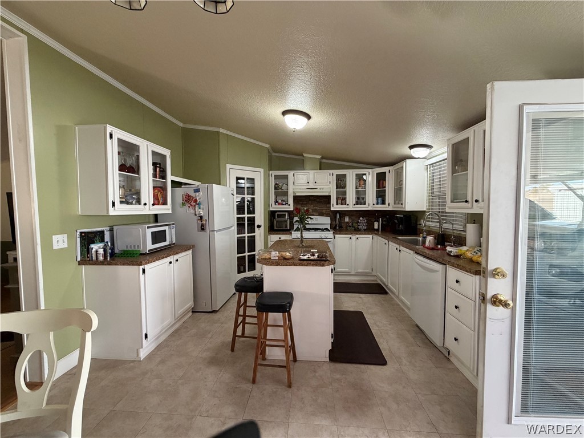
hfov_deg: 102.1
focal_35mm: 14
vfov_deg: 85.7
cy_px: 219
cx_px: 292
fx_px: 236
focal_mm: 2.22
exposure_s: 1/60
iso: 400
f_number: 2.2
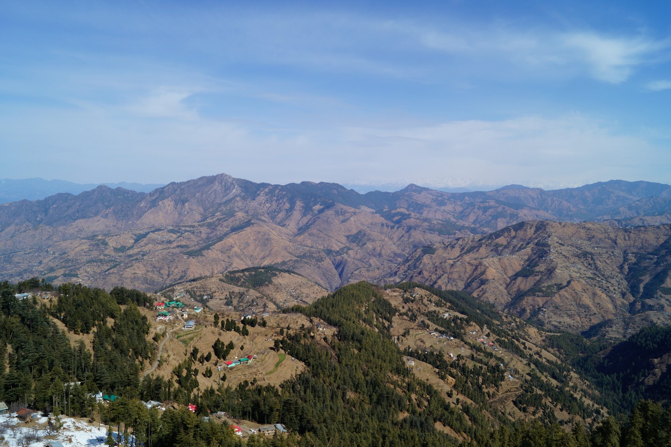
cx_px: 336
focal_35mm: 27
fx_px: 503
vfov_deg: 47.9
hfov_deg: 67.4
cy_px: 224
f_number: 10
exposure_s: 1/250
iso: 100
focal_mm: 18
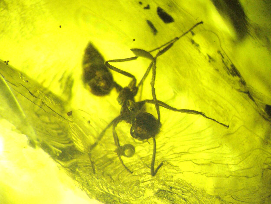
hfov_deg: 18.7
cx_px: 136
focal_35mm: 105
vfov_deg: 14.1
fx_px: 822
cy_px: 102
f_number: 5
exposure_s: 1/125
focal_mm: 17.4
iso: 400
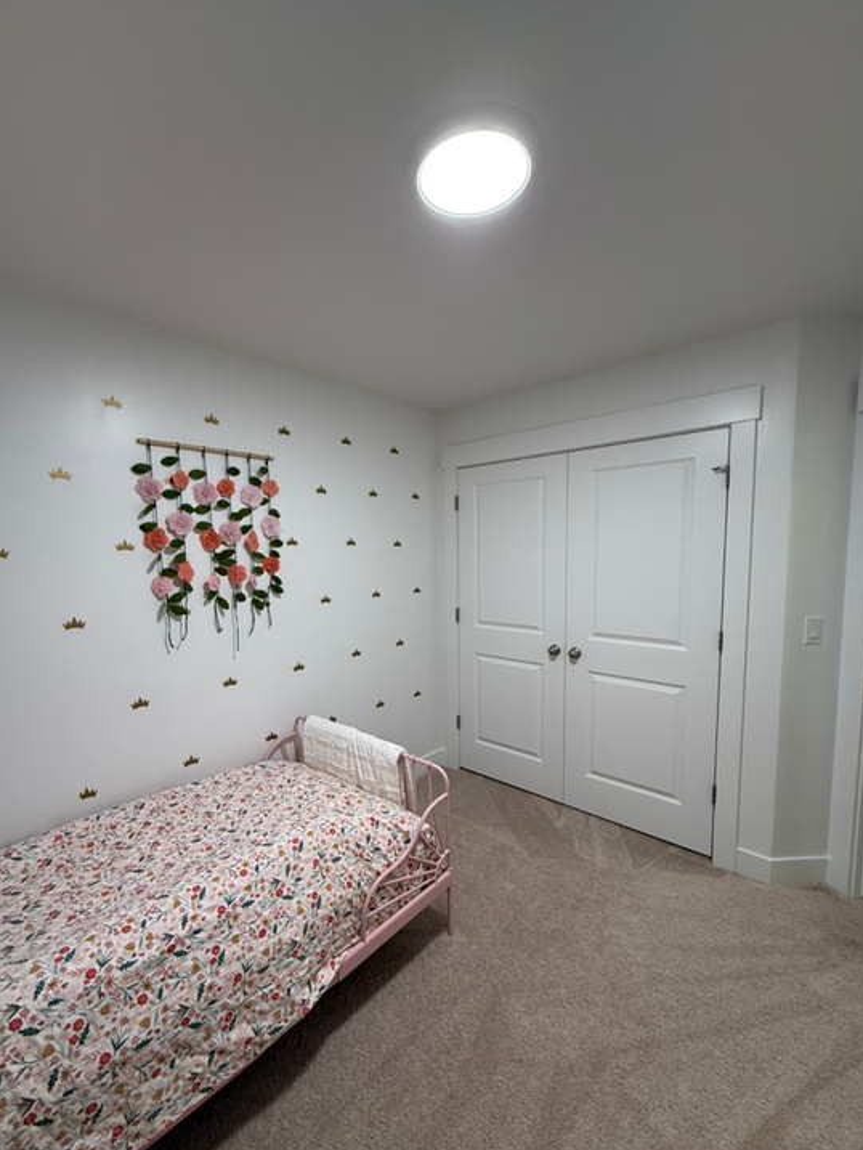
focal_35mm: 15
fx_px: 498
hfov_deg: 81.7
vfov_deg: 98.1
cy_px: 600
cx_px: 409
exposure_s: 1/120
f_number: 2.2
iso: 160
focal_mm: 2.22
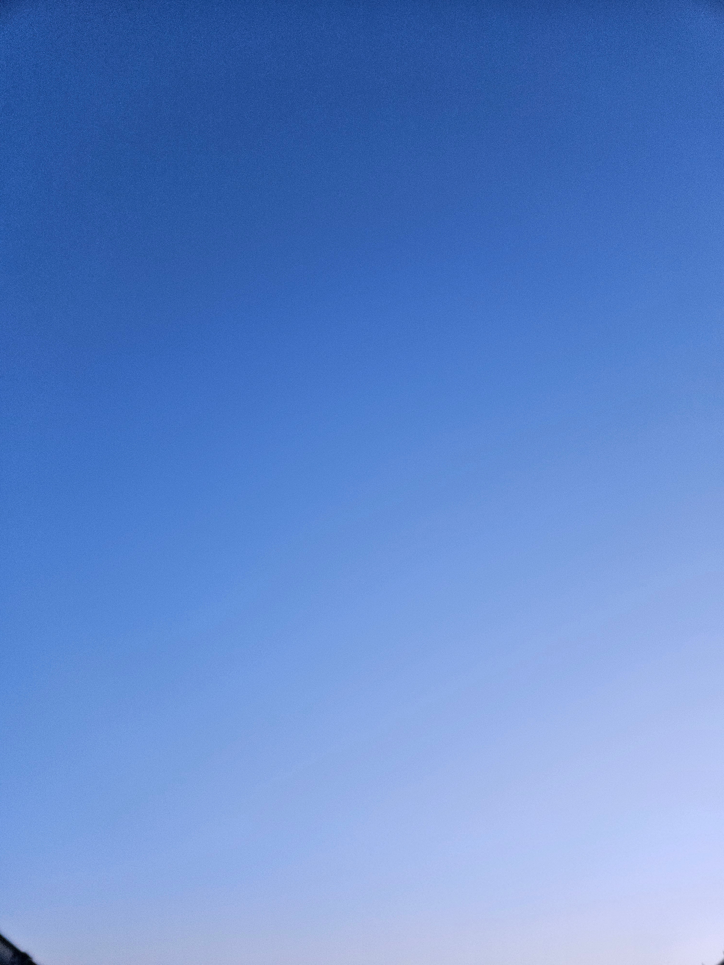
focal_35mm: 23
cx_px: 362
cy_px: 482
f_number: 1.8
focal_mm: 5.4
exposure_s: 1/180
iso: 100
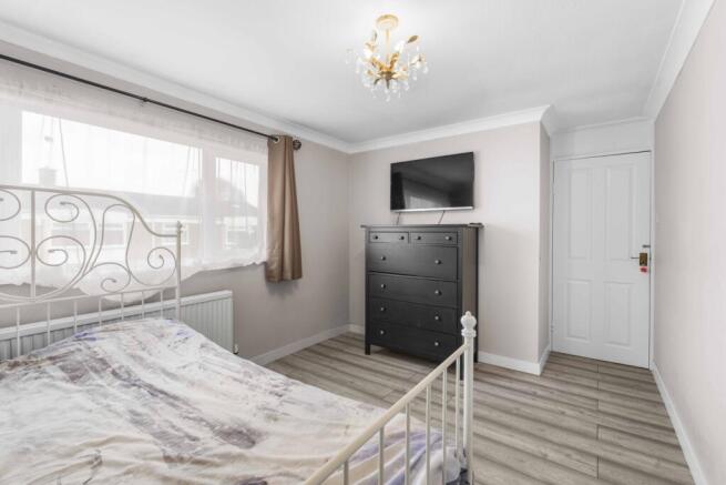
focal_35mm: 16
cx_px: 363
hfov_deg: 95.0
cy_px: 242
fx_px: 333
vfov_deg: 72.1
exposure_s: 1
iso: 320
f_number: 8
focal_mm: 16.5
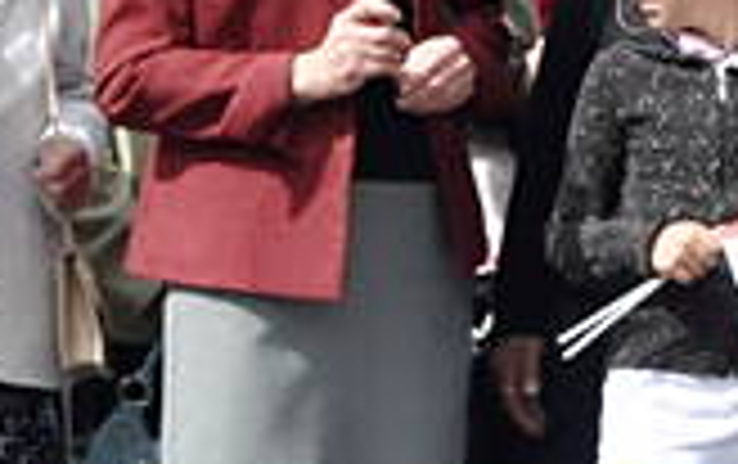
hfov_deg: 4.5
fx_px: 9224
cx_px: 1665
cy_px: 182
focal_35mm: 458
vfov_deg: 2.9
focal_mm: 58
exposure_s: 1/2500
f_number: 10
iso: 1250
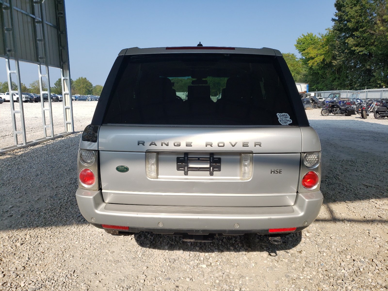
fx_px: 291
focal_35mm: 26
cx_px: 194
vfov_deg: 53.1
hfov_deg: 67.3
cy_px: 146
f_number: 1.5
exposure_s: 1/2500
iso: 50
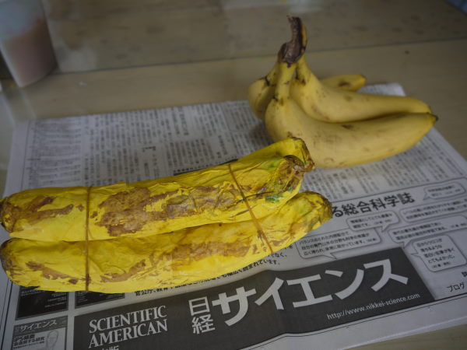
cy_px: 175
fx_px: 405
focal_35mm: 30
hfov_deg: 60.0
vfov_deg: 46.8
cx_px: 234
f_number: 3.6
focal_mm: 15
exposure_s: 1/80
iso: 100
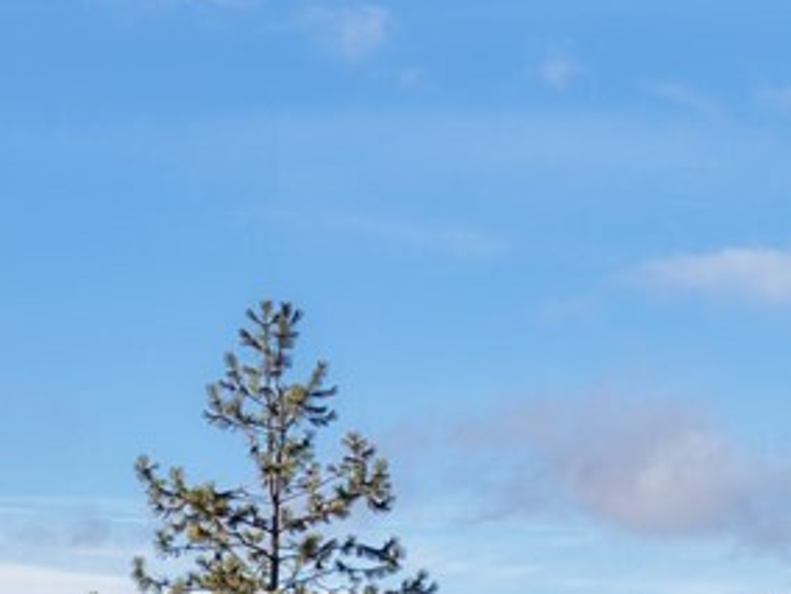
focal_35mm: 135
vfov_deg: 10.4
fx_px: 3085
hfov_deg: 12.7
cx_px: -824
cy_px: 1060
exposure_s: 1/3200
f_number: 1.8
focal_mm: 8.67
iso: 210
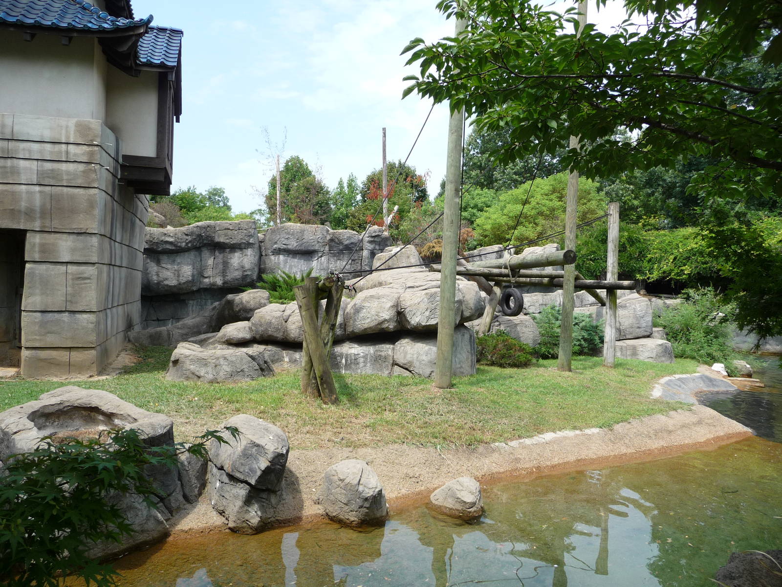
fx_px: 633
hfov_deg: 63.4
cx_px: 391
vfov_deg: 49.7
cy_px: 294
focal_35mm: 28
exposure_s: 1/640
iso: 100
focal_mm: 4.7
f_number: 3.3
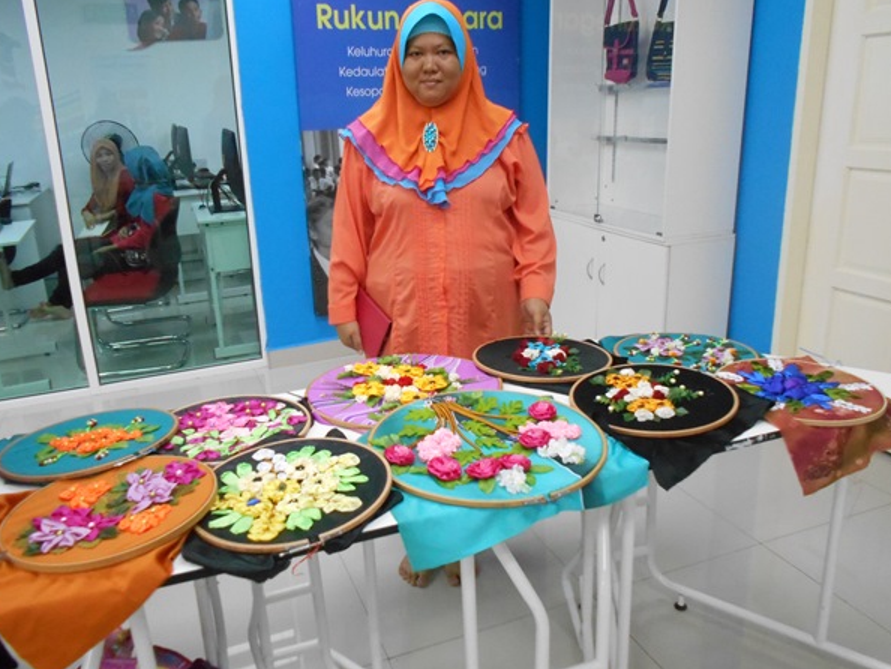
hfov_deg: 63.4
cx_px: 434
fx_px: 721
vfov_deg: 49.8
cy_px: 322
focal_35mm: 28
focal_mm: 4.6
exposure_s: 1/60
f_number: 3.2
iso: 800
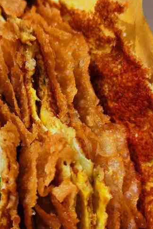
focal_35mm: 58
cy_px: 115
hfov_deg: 23.2
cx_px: 44
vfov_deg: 34.5
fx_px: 369
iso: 50
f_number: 1.9
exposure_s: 1/10000
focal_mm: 6.71
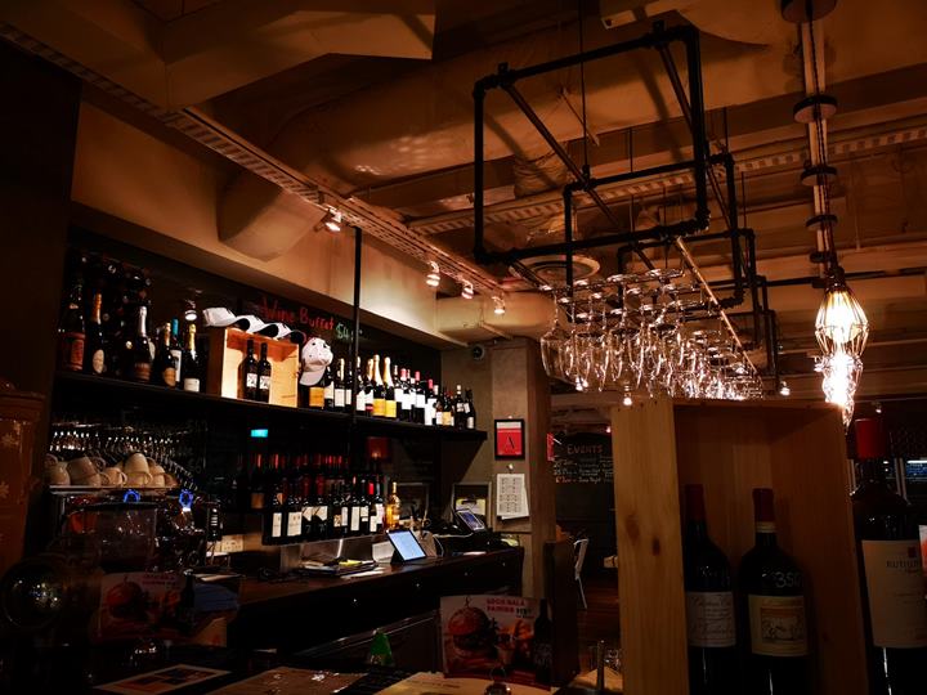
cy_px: 348
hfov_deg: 65.3
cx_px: 464
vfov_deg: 51.4
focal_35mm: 27
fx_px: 723
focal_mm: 3.95
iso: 320
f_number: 1.8
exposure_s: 1/25.7
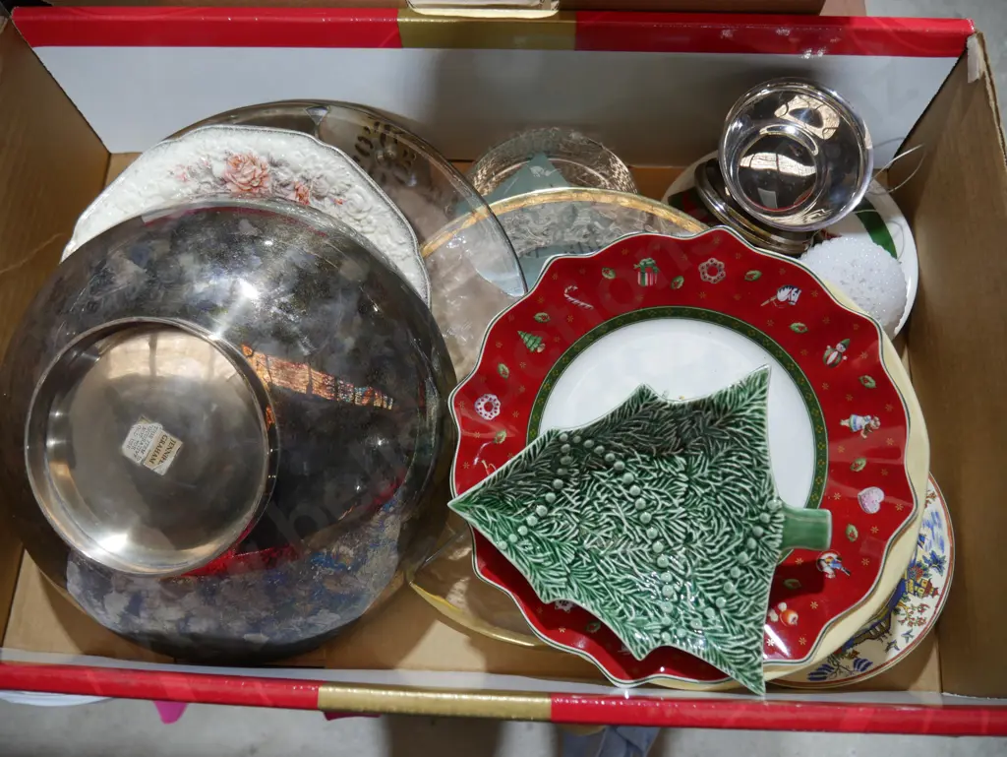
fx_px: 815
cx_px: 504
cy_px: 378
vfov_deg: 49.8
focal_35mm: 28
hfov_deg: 63.4
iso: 200
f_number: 3.5
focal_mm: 14
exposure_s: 1/60
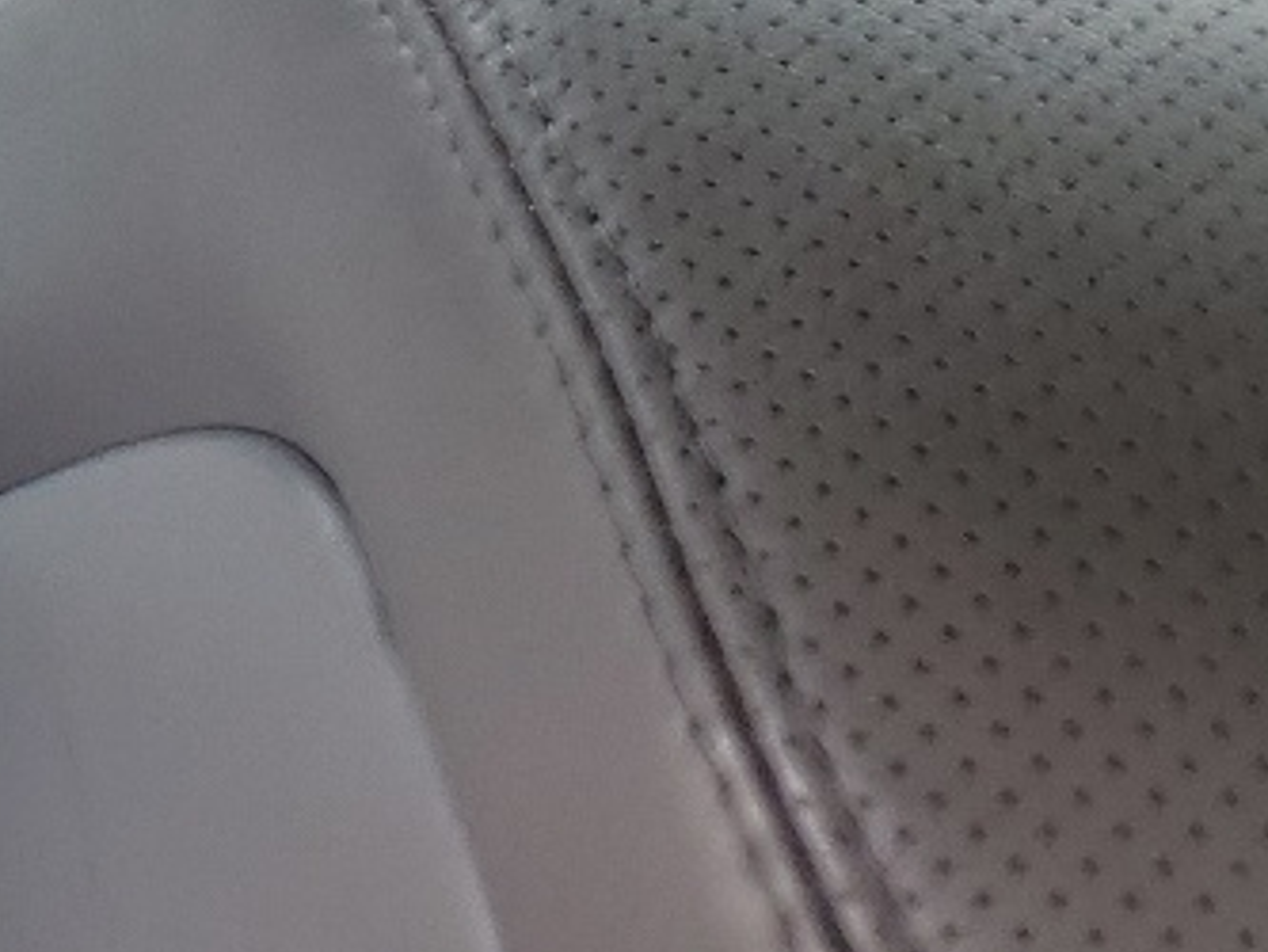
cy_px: -1032
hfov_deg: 14.1
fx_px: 4580
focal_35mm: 125
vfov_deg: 10.7
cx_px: -960
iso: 50
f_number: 1.5
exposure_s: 1/333
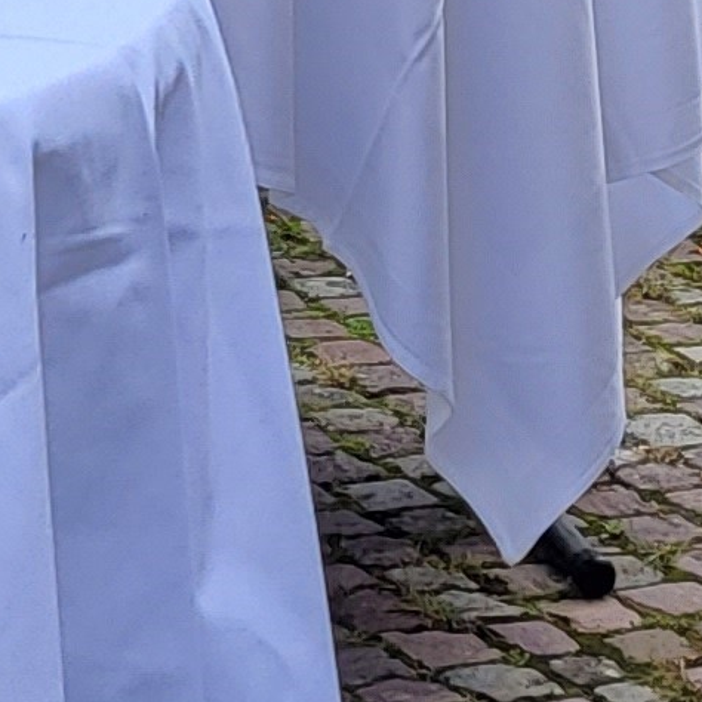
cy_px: -714
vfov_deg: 8.5
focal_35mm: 194
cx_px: -191
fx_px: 4451
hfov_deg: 8.9
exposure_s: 1/1050
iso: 40
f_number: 1.8
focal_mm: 5.4
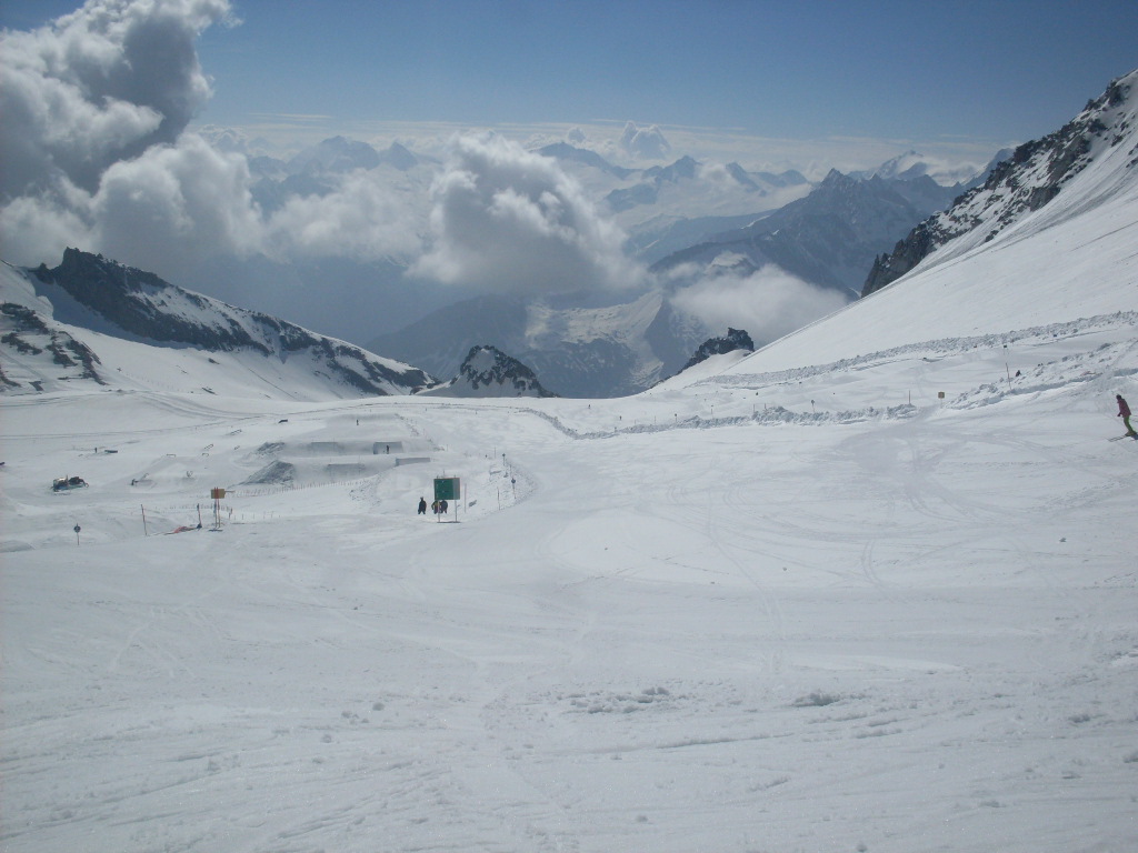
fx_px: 1249
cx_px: 569
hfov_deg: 49.0
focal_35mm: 38
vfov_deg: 37.7
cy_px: 426
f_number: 8.4
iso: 80
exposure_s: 1/1500
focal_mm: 6.3
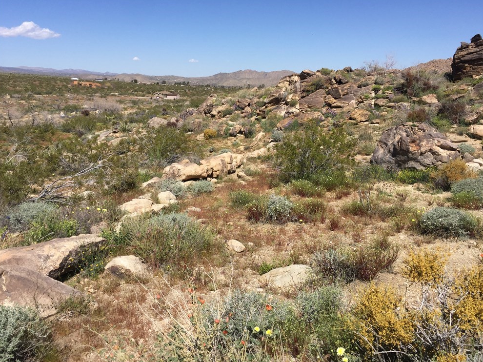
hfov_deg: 60.0
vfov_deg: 46.8
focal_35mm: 30
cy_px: 176
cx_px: 246
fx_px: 418
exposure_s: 1/2825
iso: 32
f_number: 2.2
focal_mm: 4.15
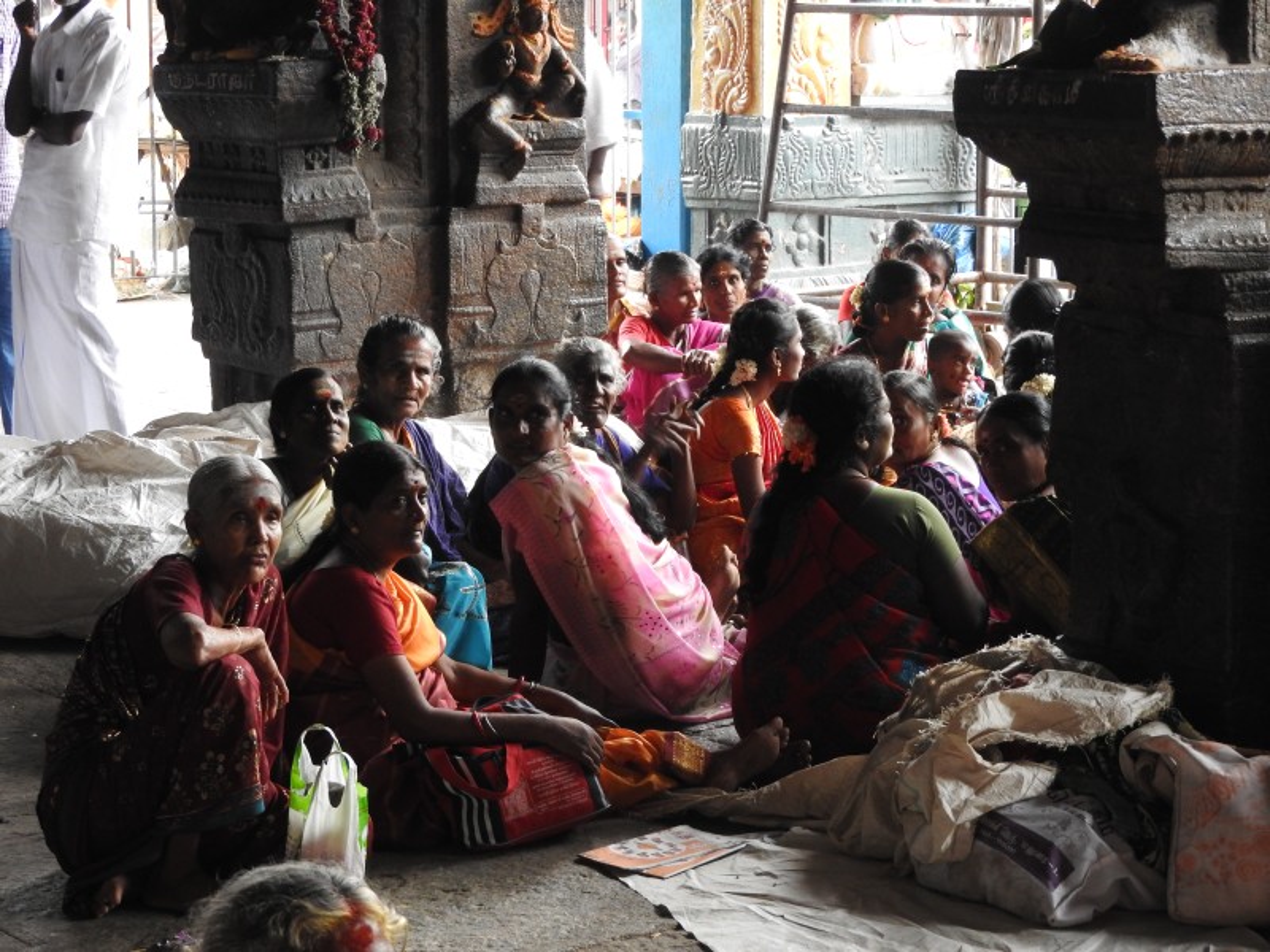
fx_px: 3119
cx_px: 635
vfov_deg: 17.4
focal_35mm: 85
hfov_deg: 23.0
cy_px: 476
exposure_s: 1/20
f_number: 4.5
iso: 400
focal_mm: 15.2
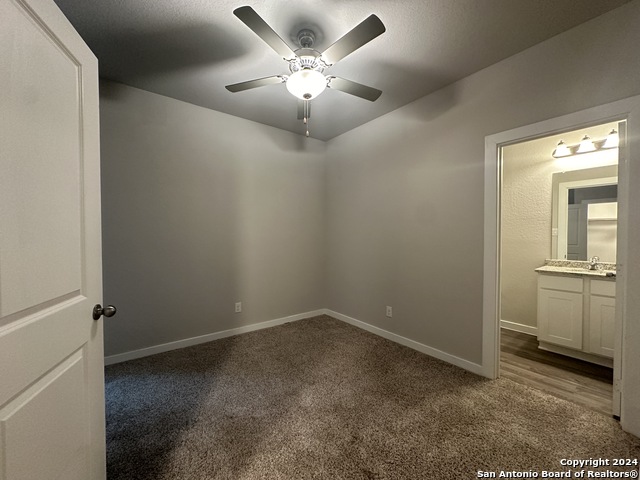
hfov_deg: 102.1
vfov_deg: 85.7
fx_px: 259
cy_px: 240
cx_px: 320
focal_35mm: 14
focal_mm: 2.22
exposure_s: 1/60
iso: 400
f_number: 2.2
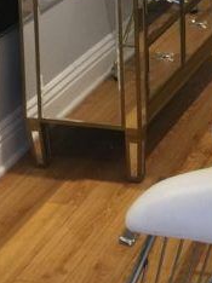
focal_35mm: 124
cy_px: -146
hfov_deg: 11.6
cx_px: 275
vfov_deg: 14.8
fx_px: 1014
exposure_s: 1/30
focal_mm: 4.15
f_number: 2.2
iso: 40
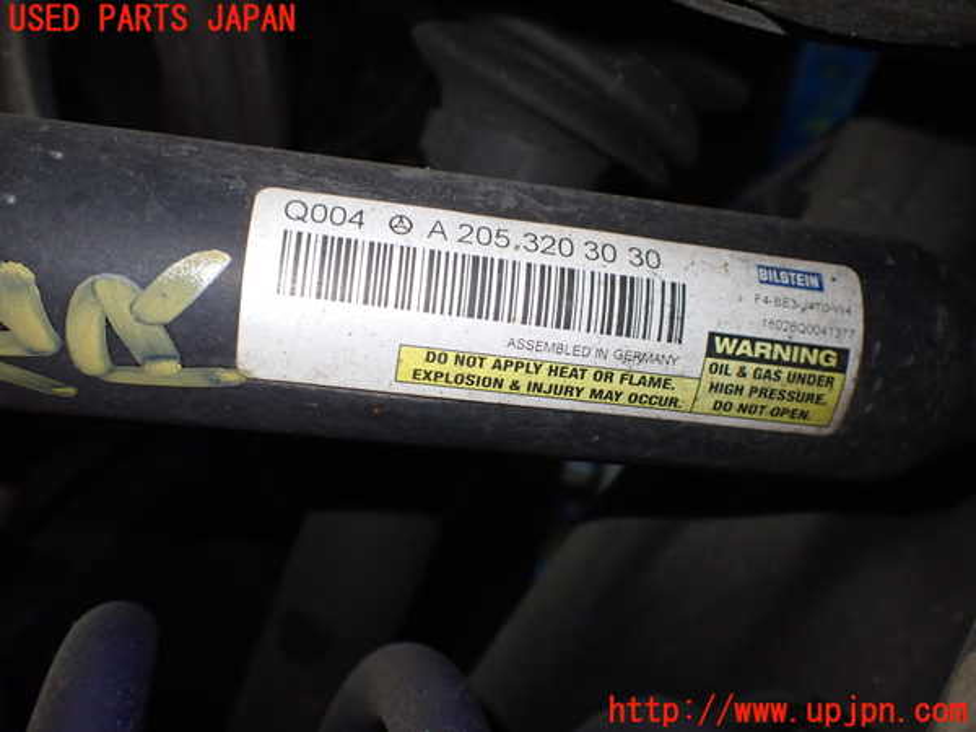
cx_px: 488
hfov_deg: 60.0
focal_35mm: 30
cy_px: 366
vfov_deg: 46.8
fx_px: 846
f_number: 2.3
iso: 500
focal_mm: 5.4
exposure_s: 1/125
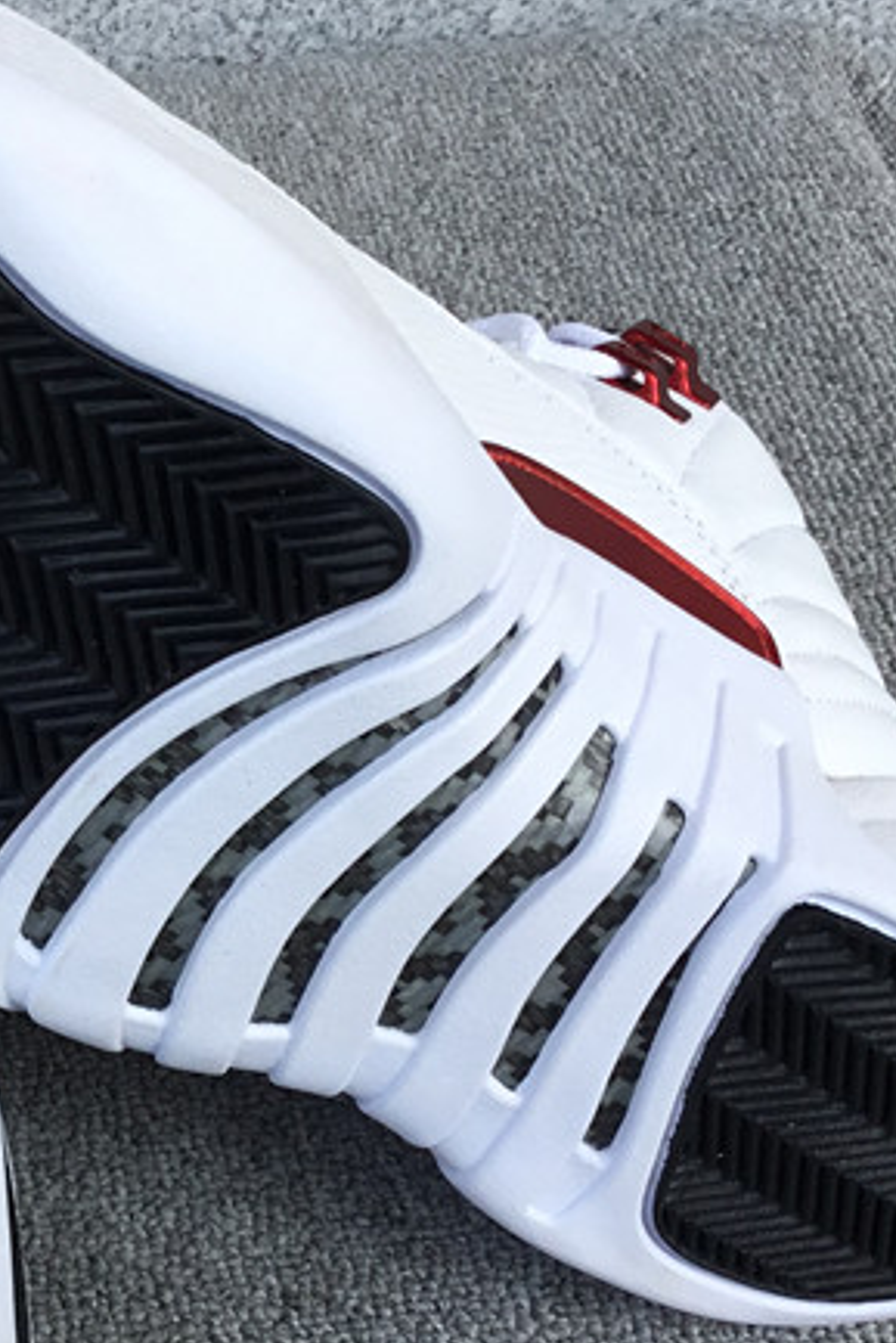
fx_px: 2499
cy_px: 792
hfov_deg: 19.9
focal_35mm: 67
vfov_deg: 30.0
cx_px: 71
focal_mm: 3.3
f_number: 2.4
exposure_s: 1/452
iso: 25
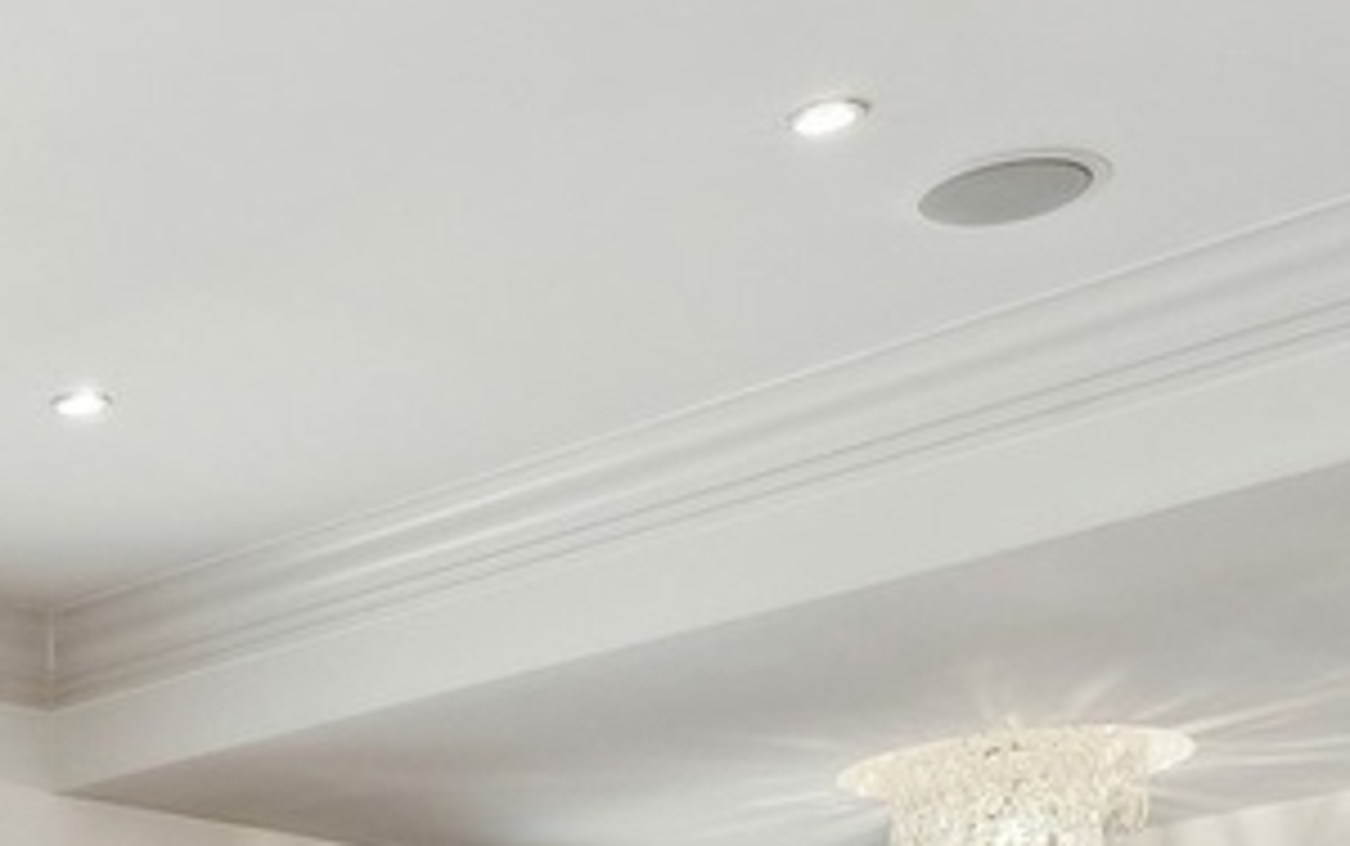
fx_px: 3240
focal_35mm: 88
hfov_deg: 20.6
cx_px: -576
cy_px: 1634
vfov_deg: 13.1
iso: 320
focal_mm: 16
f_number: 8
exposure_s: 1/5
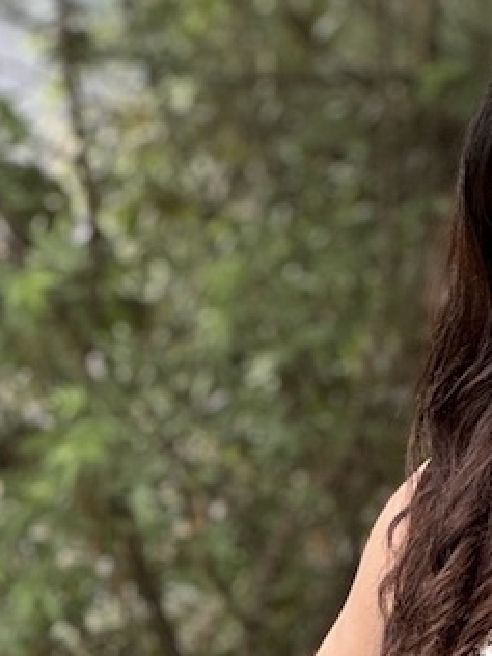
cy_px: 1372
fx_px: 6576
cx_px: 647
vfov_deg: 5.6
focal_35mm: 347
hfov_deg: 4.3
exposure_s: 1/99
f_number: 2.8
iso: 100
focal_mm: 9
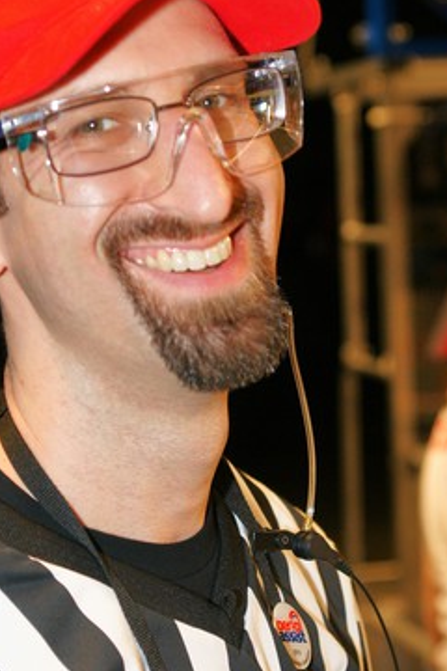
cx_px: 192
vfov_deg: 20.4
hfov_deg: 13.7
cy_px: 309
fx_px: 1862
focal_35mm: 100
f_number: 3.2
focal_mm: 40
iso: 640
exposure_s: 1/200
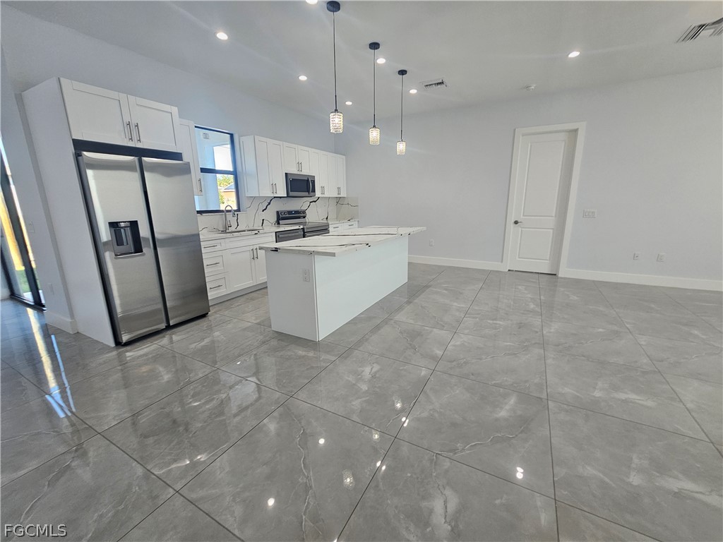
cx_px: 362
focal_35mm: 13
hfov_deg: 106.2
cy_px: 271
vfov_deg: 89.9
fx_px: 272
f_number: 2.2
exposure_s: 1/60
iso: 80
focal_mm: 2.2
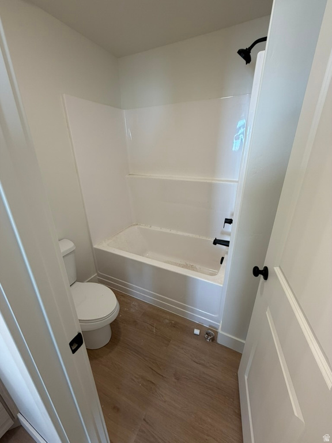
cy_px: 222
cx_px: 166
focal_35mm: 14
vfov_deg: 102.1
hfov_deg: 85.7
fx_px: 179
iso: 125
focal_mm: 2.22
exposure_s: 1/120
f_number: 2.2
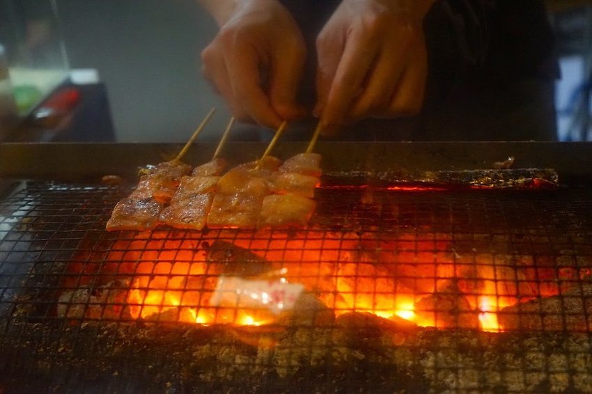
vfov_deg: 28.6
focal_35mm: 47
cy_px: 197
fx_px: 773
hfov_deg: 41.9
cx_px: 296
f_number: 4.5
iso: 6400
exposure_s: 1/20
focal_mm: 47
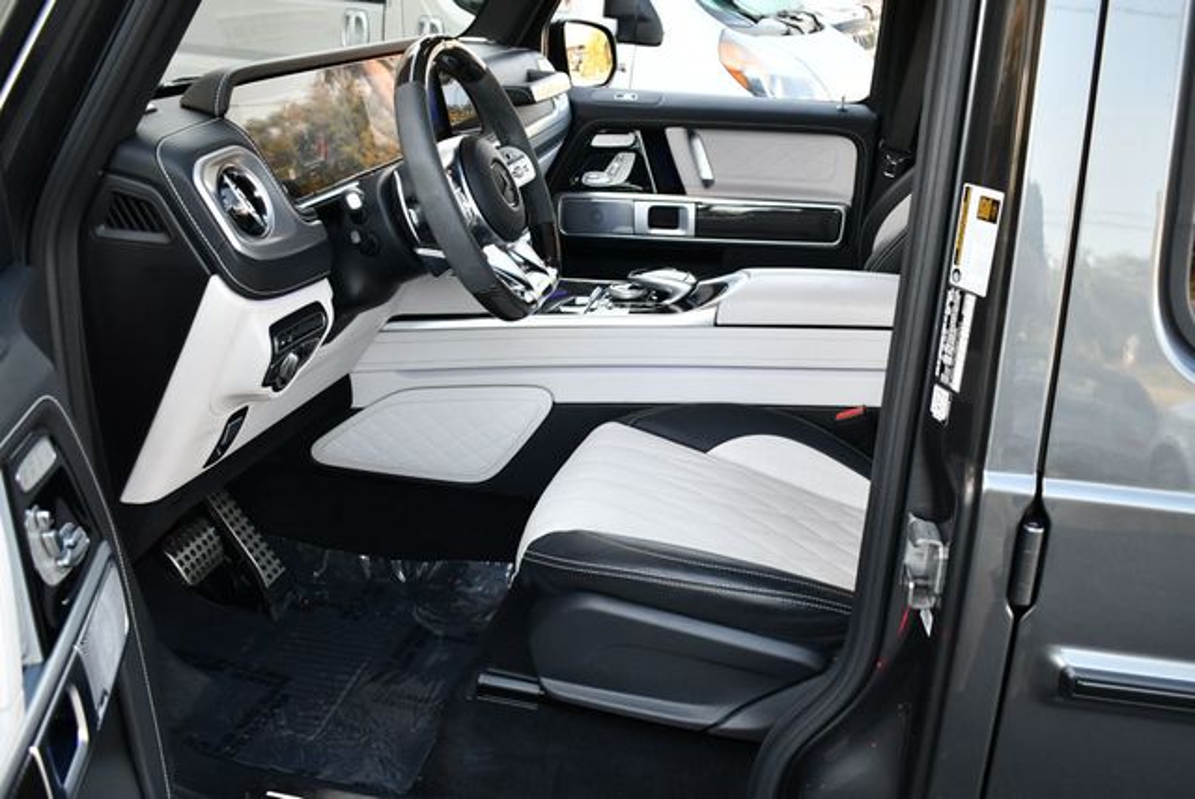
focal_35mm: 36
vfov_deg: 36.9
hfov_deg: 53.1
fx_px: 1196
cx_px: 598
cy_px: 400
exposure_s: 1/250
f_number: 3.5
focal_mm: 18
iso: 450
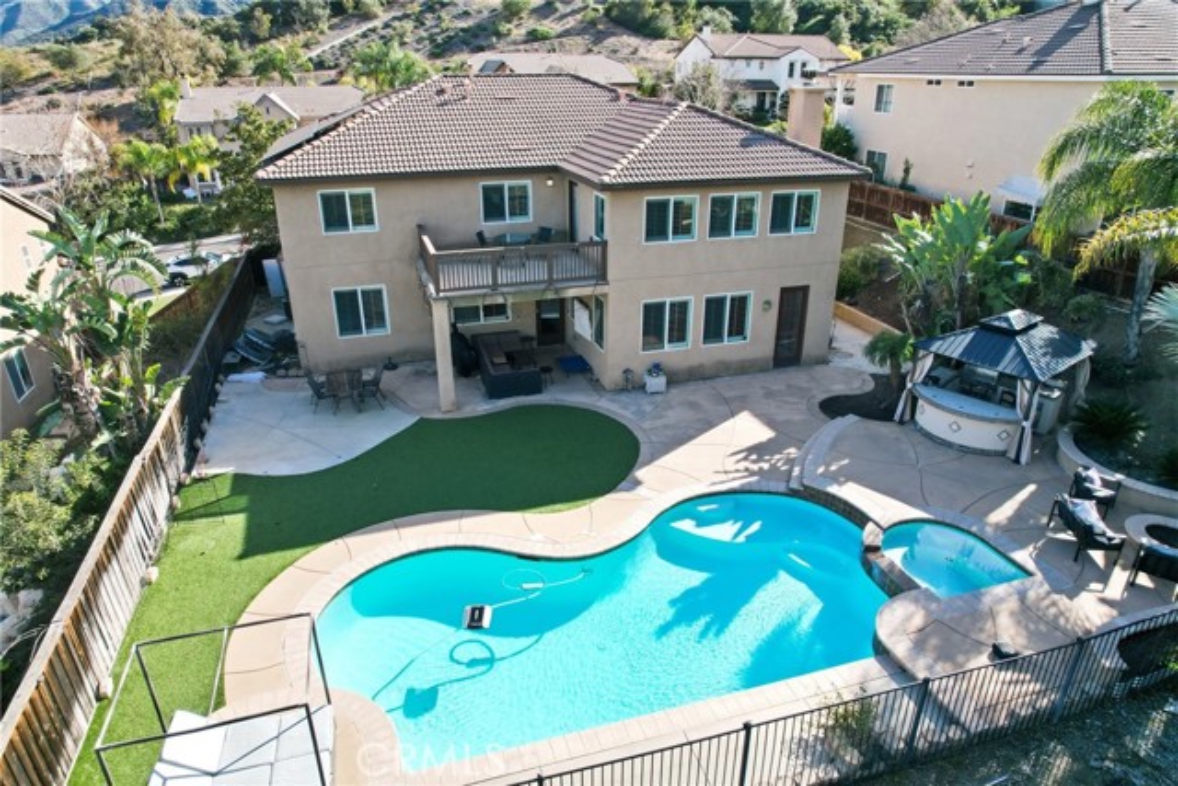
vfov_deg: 57.3
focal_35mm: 22
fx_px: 720
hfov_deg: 78.6
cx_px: 589
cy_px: 393
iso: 100
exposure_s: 1/1000
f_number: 2.8
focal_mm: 8.4
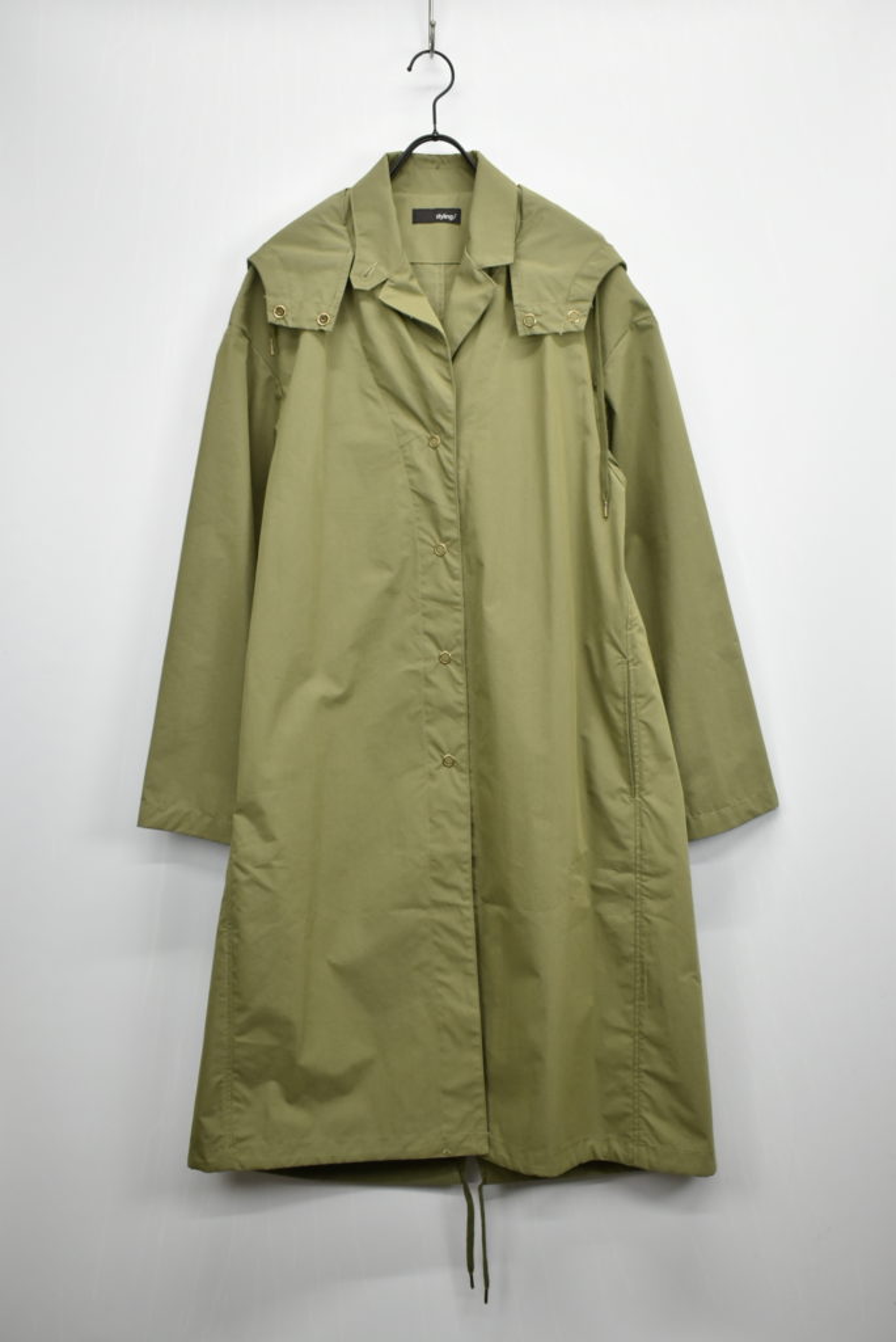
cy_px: 671
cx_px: 448
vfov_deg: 49.5
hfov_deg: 34.3
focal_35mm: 39
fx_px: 1454
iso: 720
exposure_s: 1/40
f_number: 5.6
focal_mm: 26
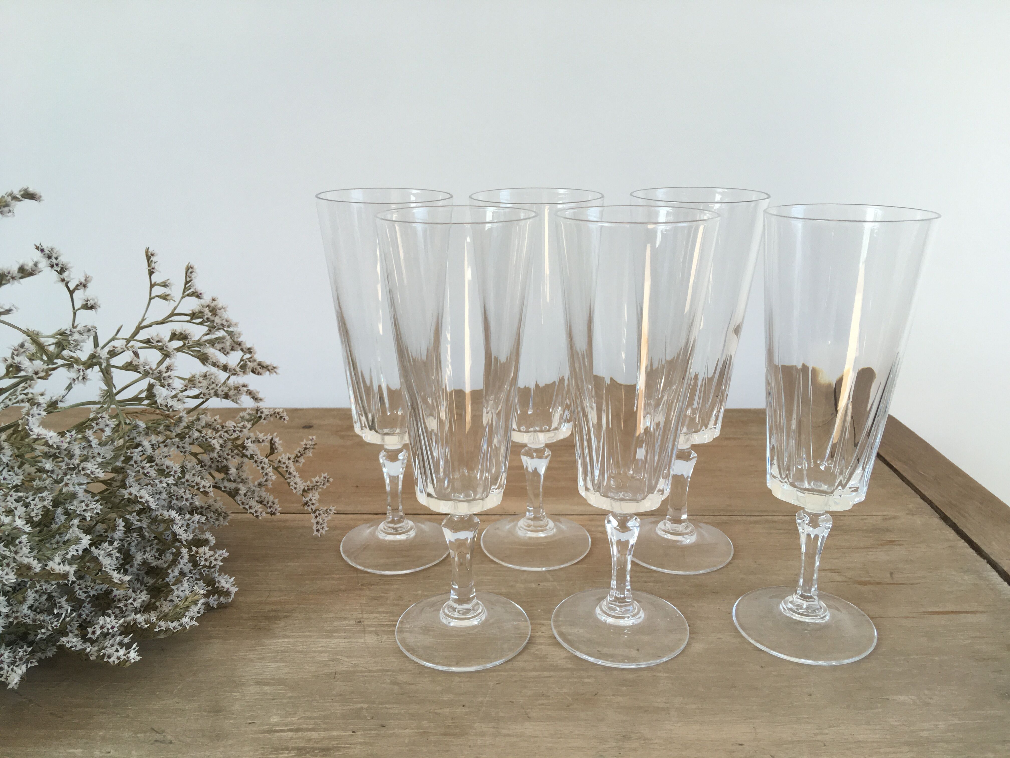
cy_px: 379
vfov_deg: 48.2
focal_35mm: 29
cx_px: 505
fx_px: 846
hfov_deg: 61.7
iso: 40
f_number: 2.2
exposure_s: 1/100
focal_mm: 4.15
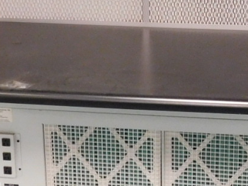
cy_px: 23
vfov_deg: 16.4
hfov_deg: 21.8
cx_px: 195
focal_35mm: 89
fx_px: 638
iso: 400
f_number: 3
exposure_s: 1/30
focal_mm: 4
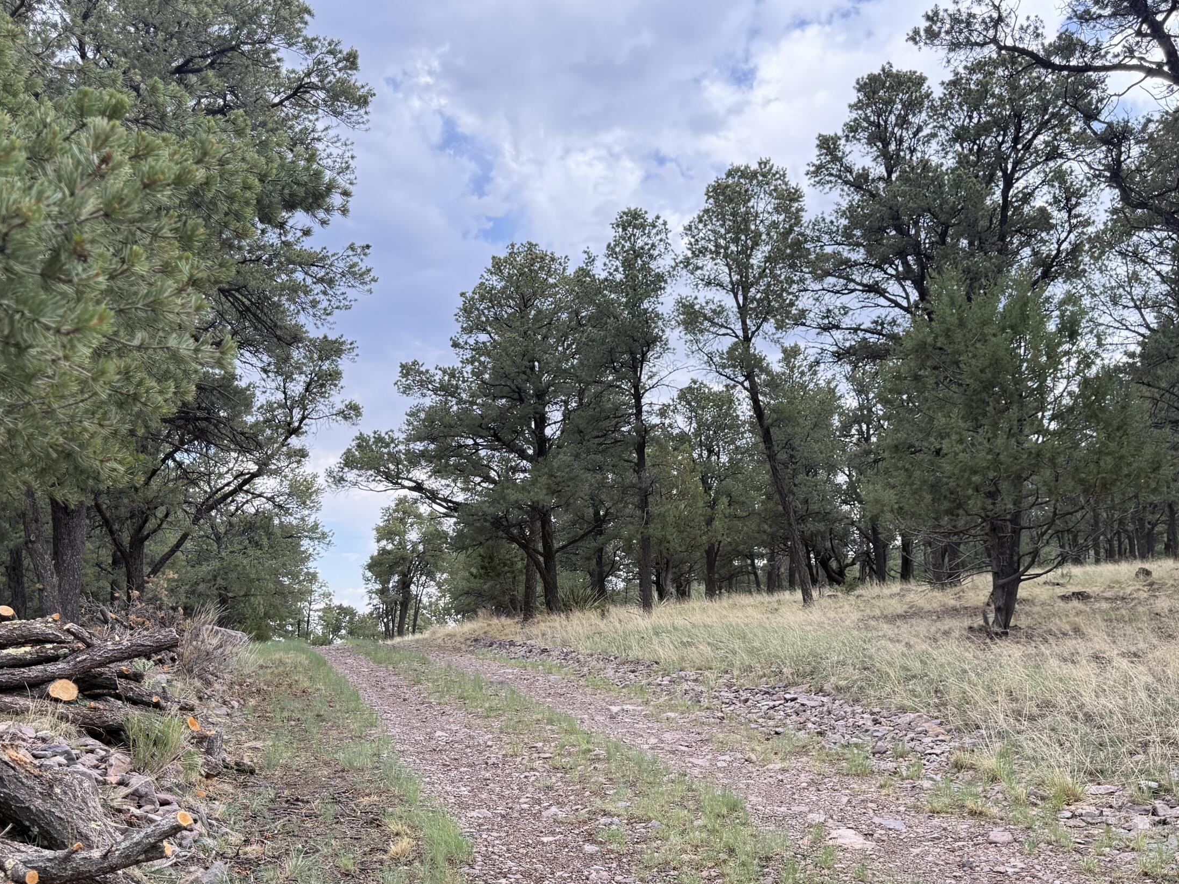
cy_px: 573
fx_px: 1124
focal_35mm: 33
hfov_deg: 55.3
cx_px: 636
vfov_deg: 42.5
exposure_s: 1/551
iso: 100
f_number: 1.78
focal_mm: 6.76
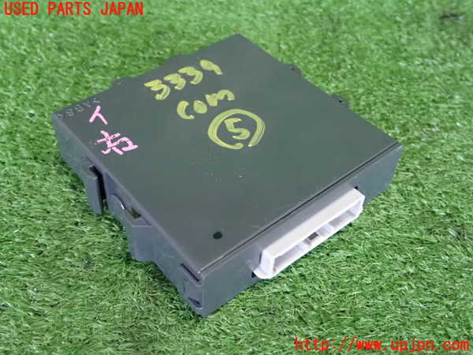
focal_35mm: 41
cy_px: 178
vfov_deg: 35.1
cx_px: 236
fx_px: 560
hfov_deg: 45.8
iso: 1600
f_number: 2.8
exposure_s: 1/50
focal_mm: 7.31
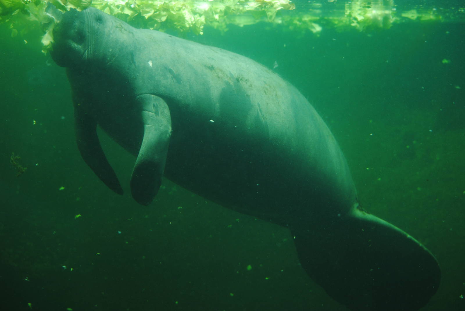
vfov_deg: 16.6
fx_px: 1067
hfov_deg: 24.6
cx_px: 232
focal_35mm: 82
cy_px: 156
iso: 200
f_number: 4.5
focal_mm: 55
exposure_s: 1/60
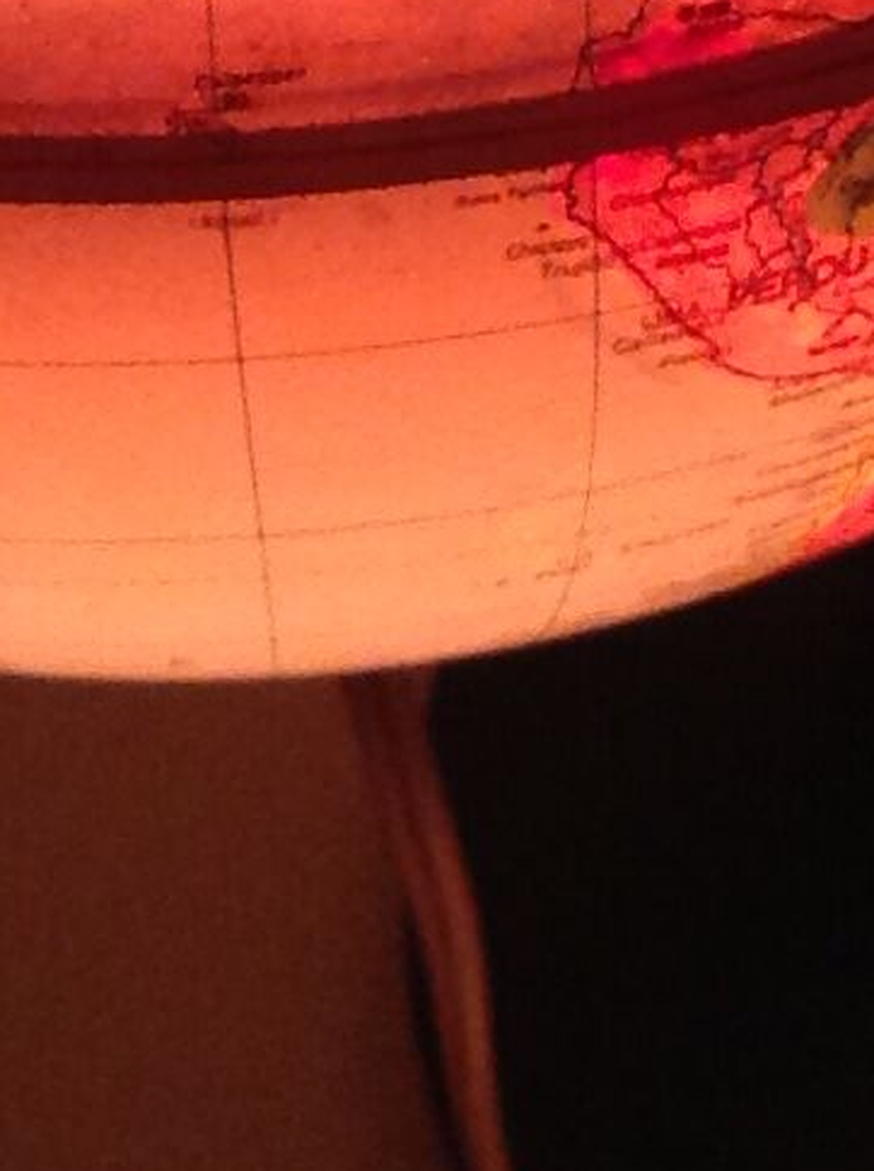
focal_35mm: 187
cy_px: -843
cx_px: 169
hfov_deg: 7.9
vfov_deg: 10.1
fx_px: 6315
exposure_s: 1/17
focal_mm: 4.28
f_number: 2.4
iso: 200
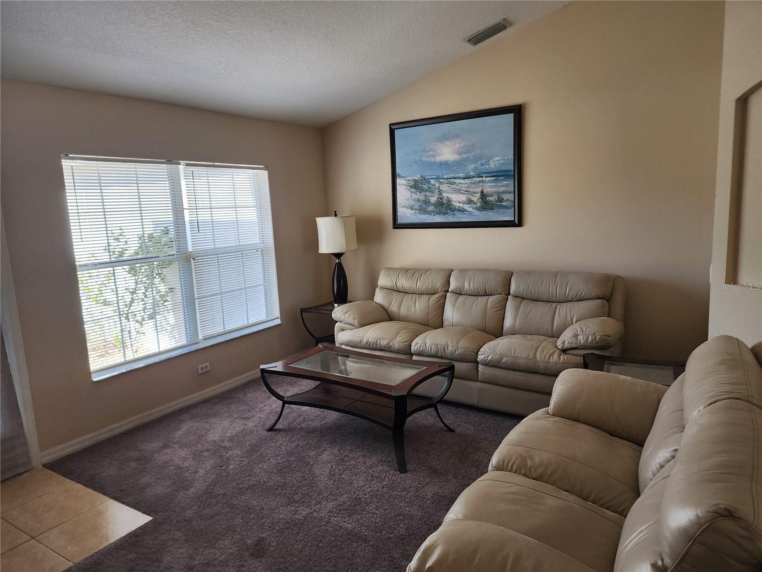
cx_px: 381
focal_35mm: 23
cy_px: 286
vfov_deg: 58.9
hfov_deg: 73.9
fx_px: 506
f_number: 1.8
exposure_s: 1/180
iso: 100
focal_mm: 6.4
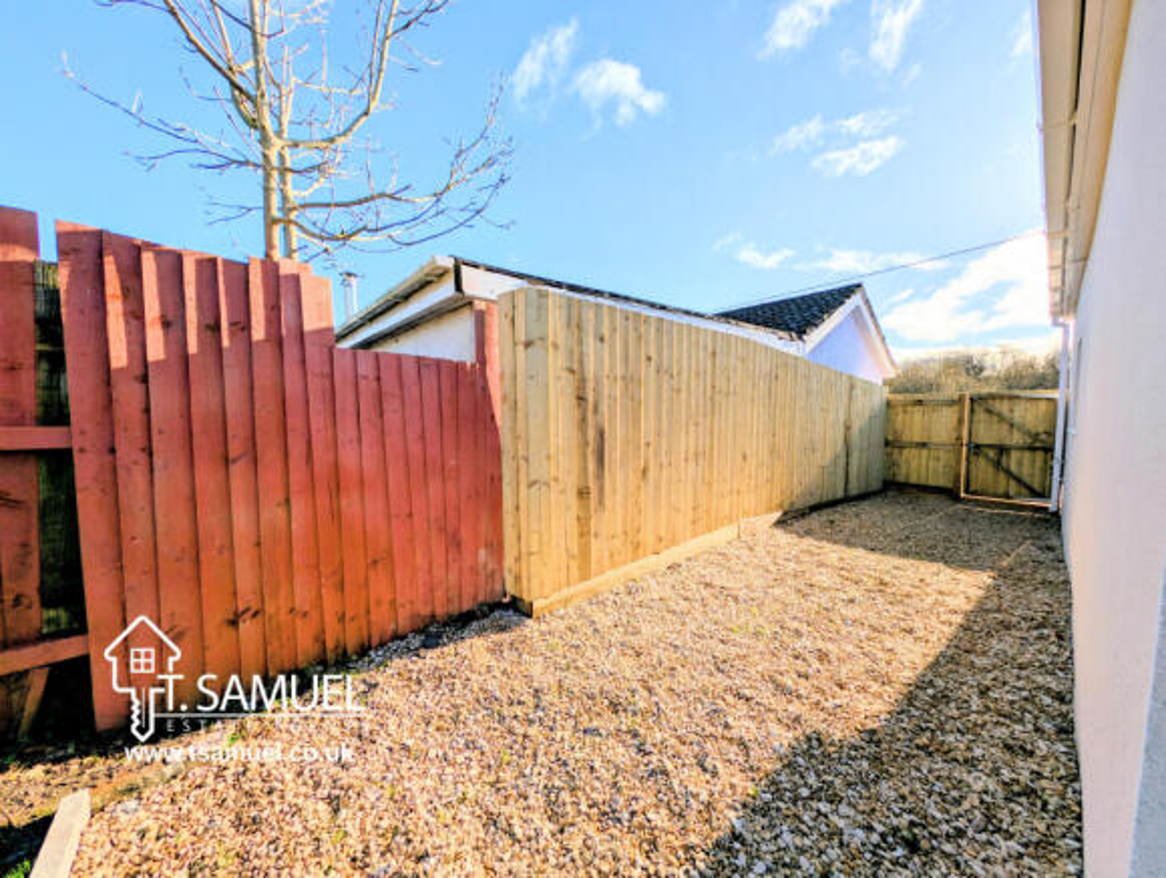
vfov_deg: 94.7
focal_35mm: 12
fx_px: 405
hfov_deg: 110.4
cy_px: 439
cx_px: 583
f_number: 1.95
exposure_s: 1/2646
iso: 35
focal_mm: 2.23
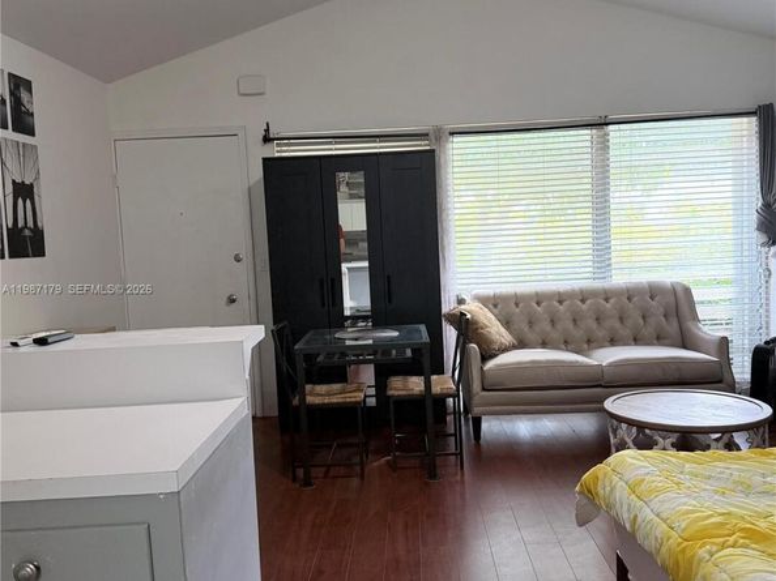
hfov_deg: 71.6
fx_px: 538
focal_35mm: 24
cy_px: 290
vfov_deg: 56.8
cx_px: 388
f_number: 1.78
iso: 250
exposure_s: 1/60
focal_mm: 6.76
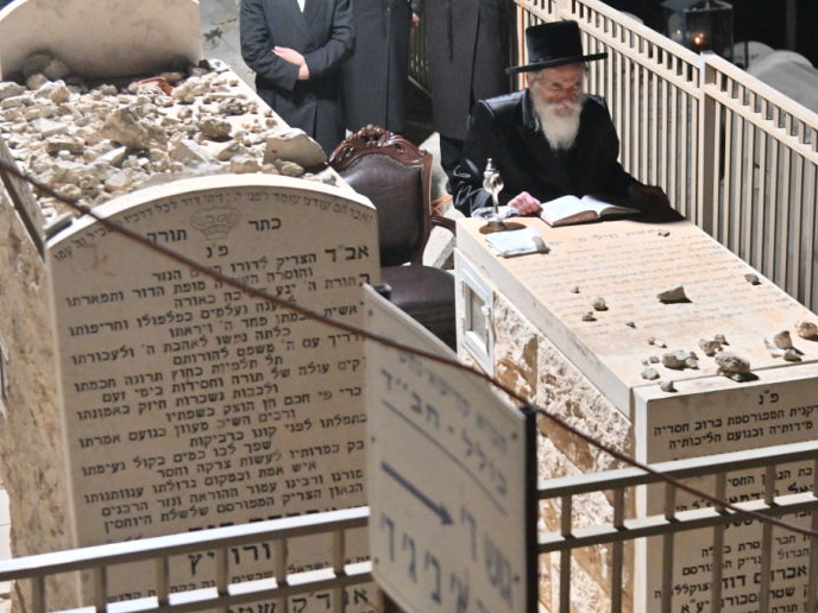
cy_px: 285
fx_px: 2434
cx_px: 530
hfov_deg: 19.0
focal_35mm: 103
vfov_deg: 14.4
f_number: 4
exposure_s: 1/125
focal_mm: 48
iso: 2000
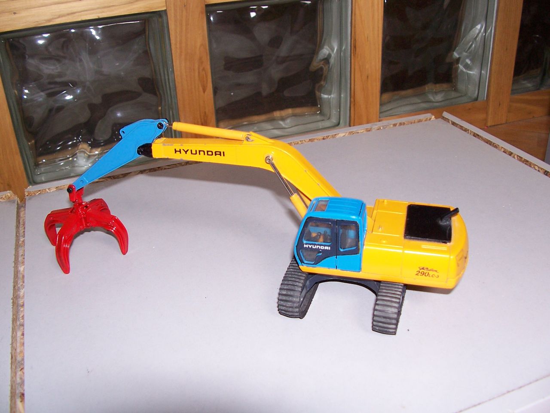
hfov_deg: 52.6
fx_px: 556
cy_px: 206
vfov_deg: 40.7
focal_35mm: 35
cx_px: 275
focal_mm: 6
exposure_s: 1/60
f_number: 2.8
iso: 140
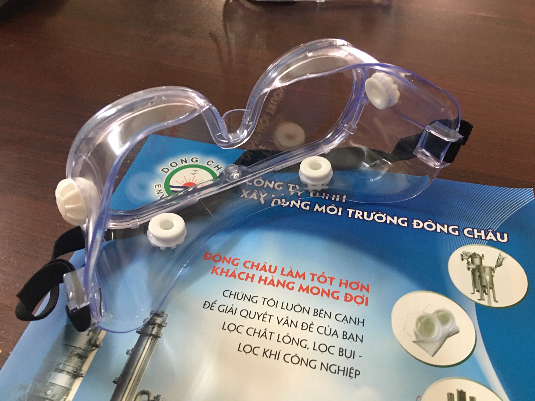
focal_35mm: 29
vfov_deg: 48.2
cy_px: 200
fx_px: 448
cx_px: 268
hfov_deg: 61.7
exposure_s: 1/10
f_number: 2.2
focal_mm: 4.15
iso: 80
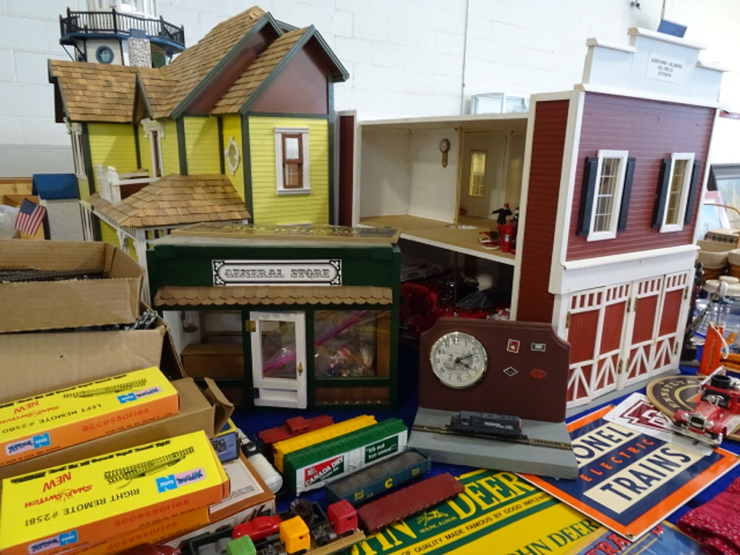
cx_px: 370
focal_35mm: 24
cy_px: 278
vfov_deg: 56.8
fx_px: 513
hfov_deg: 71.6
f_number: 3.5
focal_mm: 4.1
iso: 400
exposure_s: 1/30
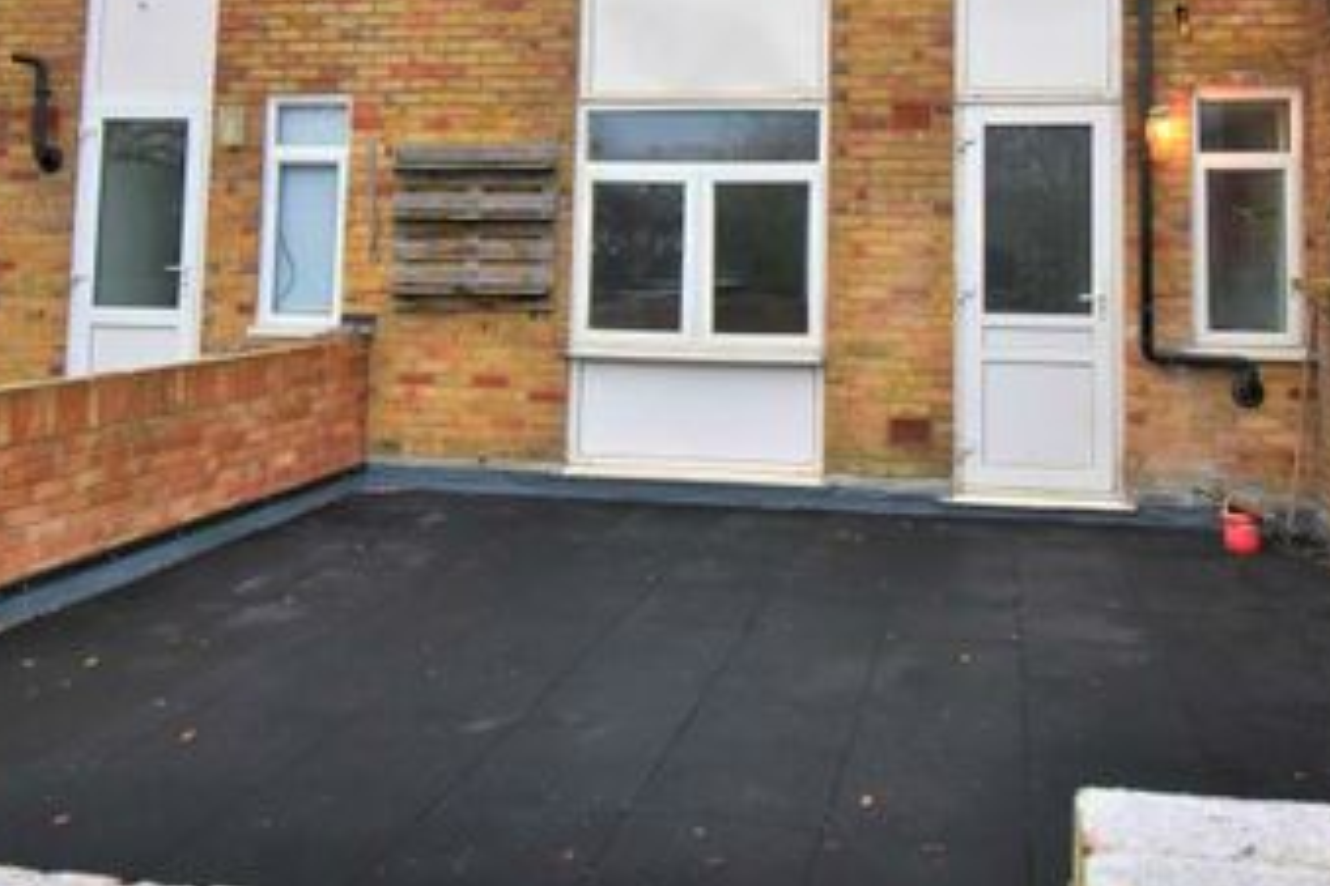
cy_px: 174
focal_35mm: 31
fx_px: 1145
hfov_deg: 59.6
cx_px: 816
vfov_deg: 40.5
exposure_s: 1/250
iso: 720
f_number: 4.5
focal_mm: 10
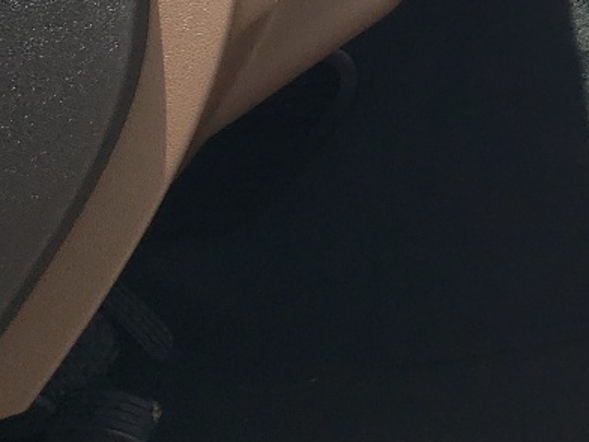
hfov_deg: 16.5
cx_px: 944
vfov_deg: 13.2
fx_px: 1804
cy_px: -206
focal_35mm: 106
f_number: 1.5
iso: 50
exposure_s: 1/833
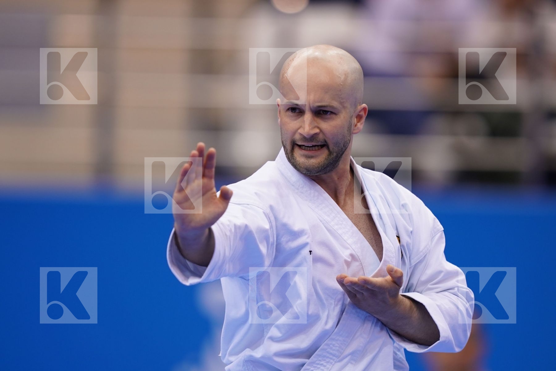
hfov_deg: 3.4
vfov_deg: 2.3
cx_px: 278
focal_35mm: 600
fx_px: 9266
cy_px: 186
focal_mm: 400
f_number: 2.8
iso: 640
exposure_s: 1/500
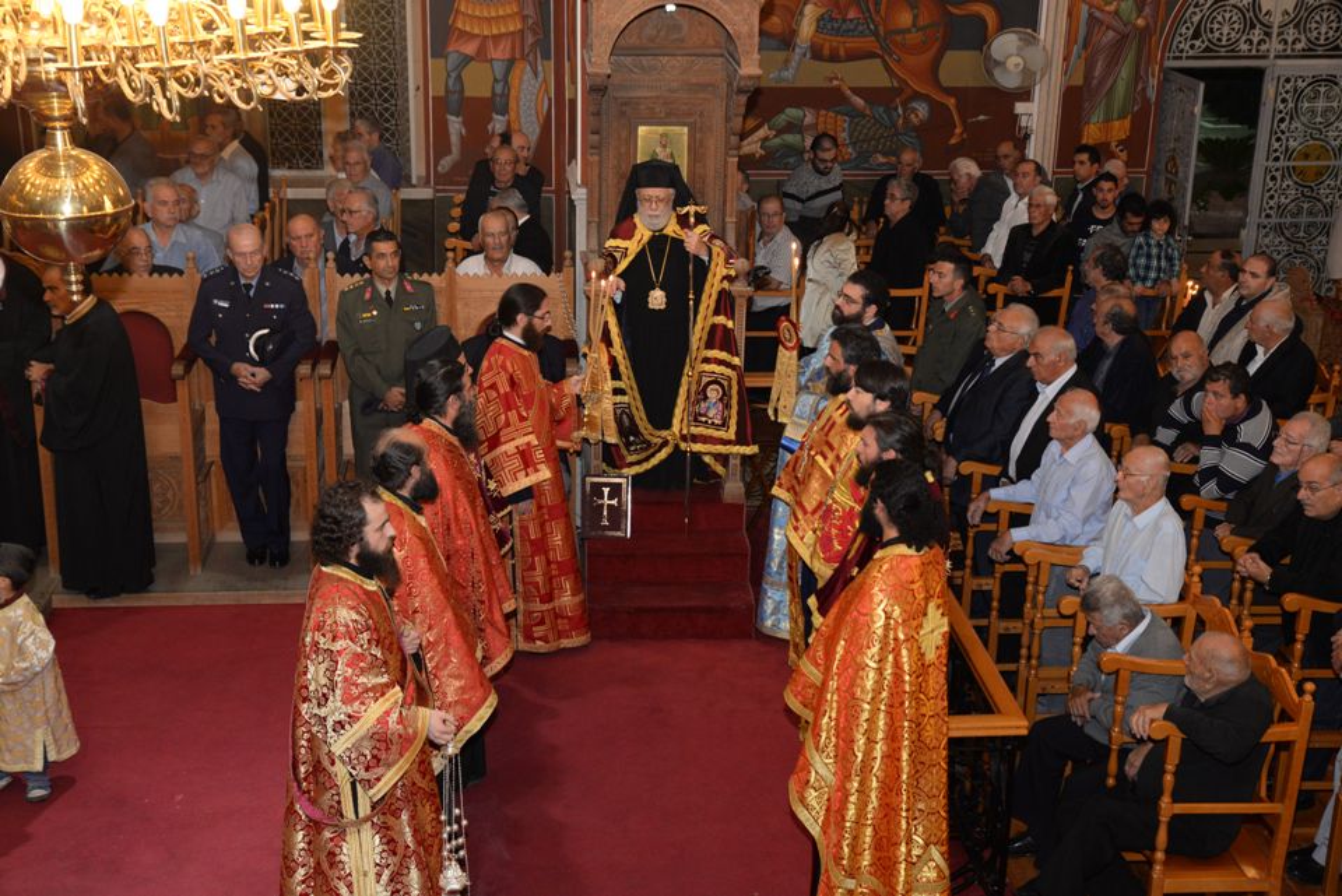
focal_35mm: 48
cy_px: 448
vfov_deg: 28.1
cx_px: 671
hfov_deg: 41.1
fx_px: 1790
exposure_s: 1/80
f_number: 7.1
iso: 2000
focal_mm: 48
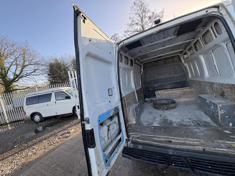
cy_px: 88
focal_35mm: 14
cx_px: 118
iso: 50
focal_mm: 2.22
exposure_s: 1/180
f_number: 2.2
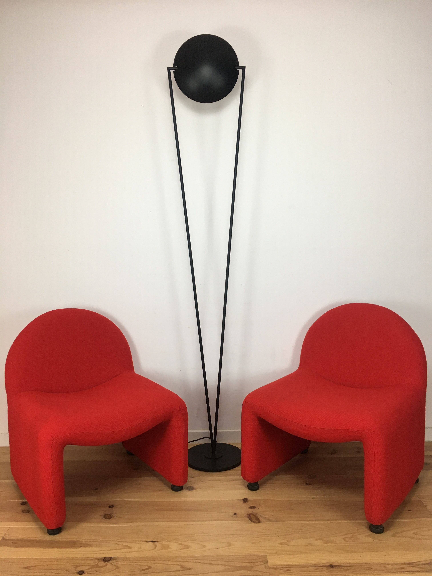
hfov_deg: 48.2
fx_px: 483
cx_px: 216
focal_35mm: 29
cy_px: 288
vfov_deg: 61.7
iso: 32
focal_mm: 4.15
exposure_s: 1/33
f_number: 2.2
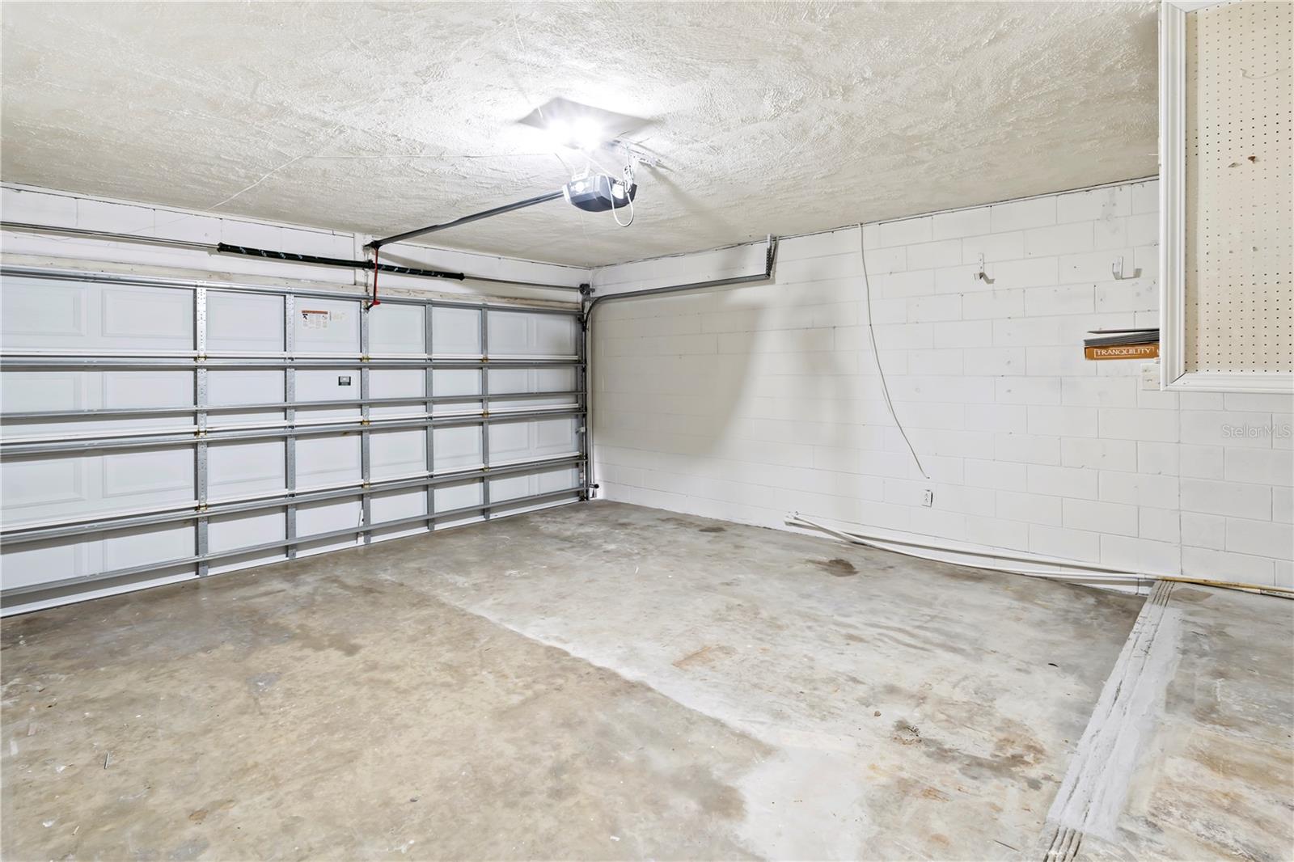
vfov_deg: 68.9
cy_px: 431
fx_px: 629
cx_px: 647
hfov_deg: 91.6
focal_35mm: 18
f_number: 8
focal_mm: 17.5
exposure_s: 1.3
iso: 200
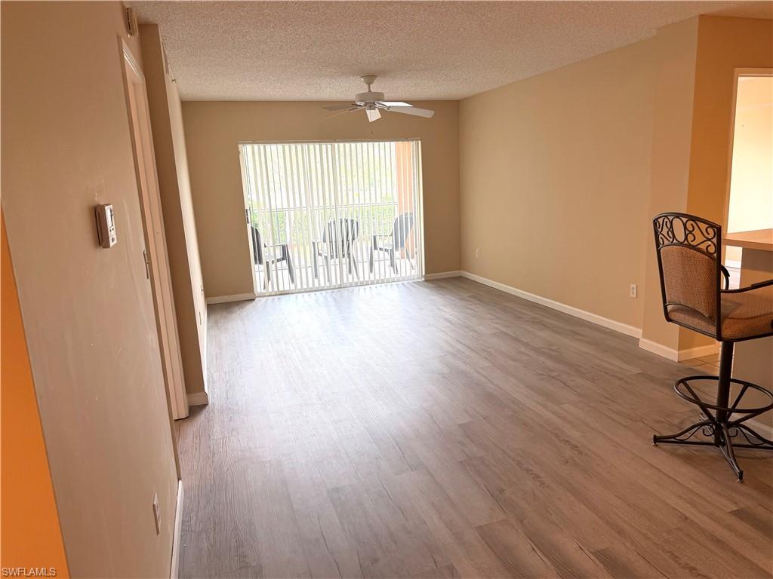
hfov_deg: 71.6
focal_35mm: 24
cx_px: 386
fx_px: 536
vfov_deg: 56.8
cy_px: 290
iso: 125
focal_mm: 6.76
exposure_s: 1/120
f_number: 1.78
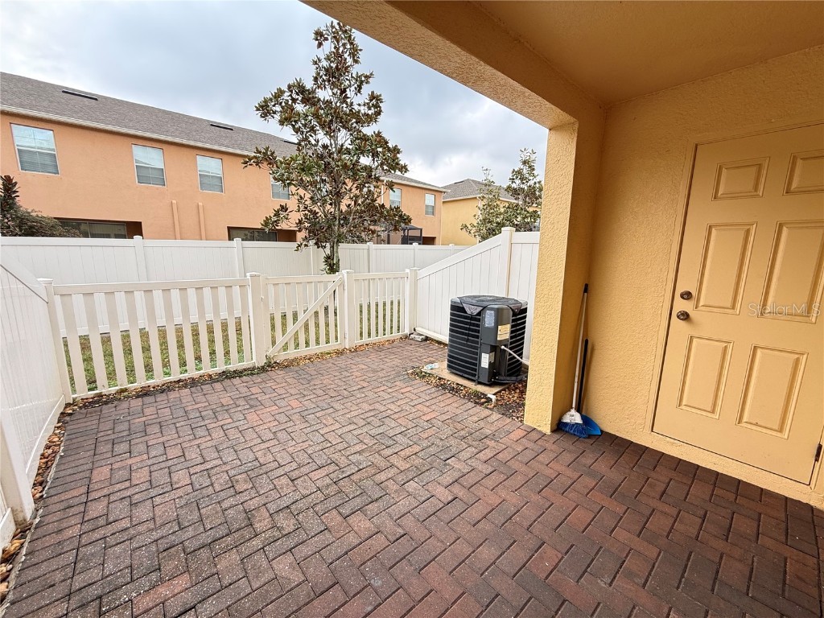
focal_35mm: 14
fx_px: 333
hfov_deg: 102.1
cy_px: 309
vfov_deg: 85.7
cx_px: 412
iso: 64
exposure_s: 1/194
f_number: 2.2
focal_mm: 2.22
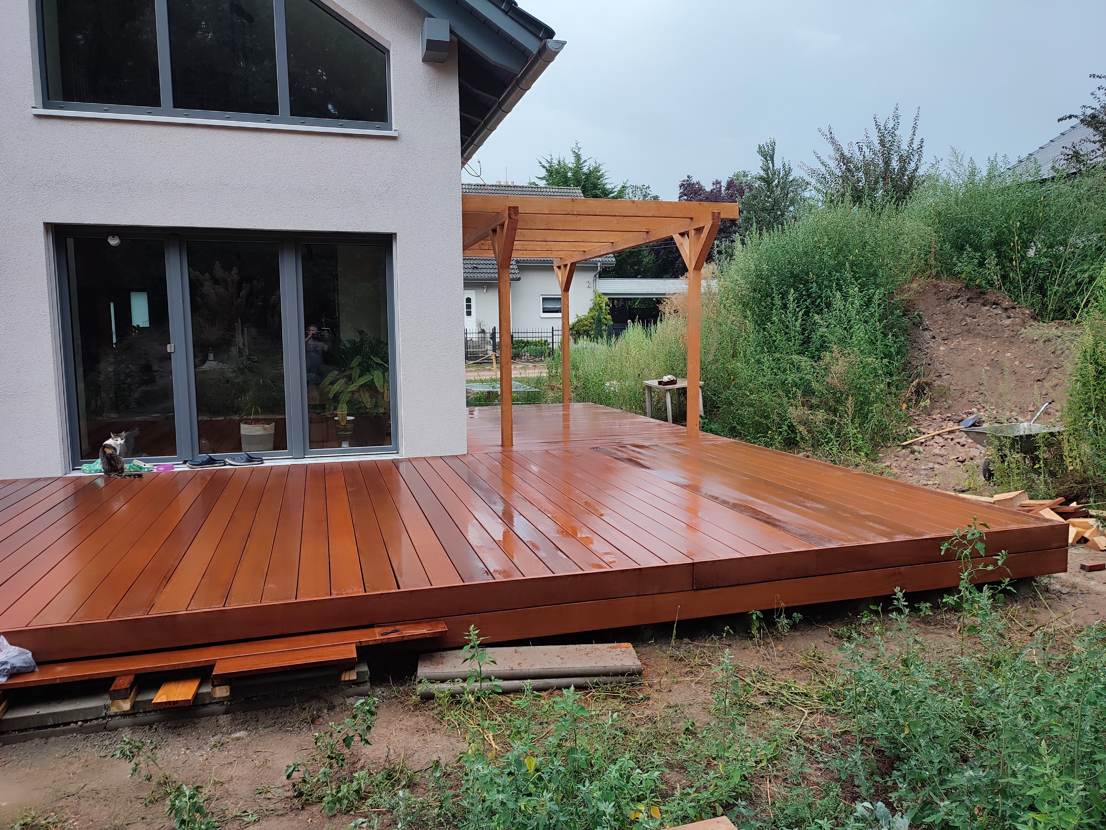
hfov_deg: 69.4
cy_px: 415
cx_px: 553
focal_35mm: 25
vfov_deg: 54.9
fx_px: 799
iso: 56
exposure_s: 1/50
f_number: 1.9
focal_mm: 6.04
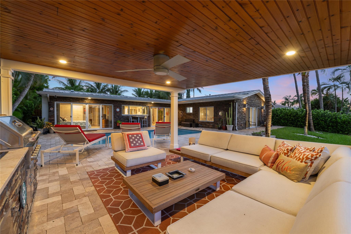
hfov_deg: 104.3
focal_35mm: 14
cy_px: 117
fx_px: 136
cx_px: 176
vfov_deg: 81.2
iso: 250
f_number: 7.1
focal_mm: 14
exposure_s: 2
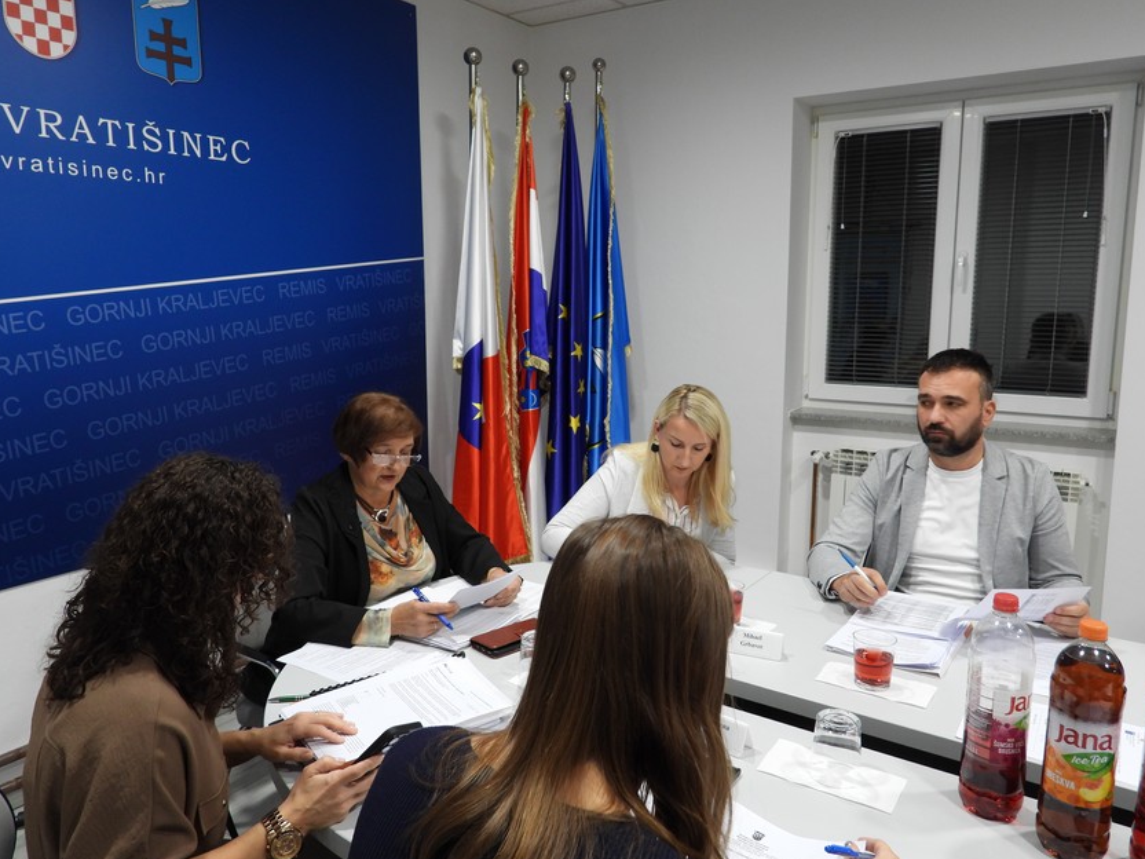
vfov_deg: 54.9
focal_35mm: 25
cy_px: 424
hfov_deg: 69.4
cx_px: 584
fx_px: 827
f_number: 2.8
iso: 140
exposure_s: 1/30
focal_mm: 4.3
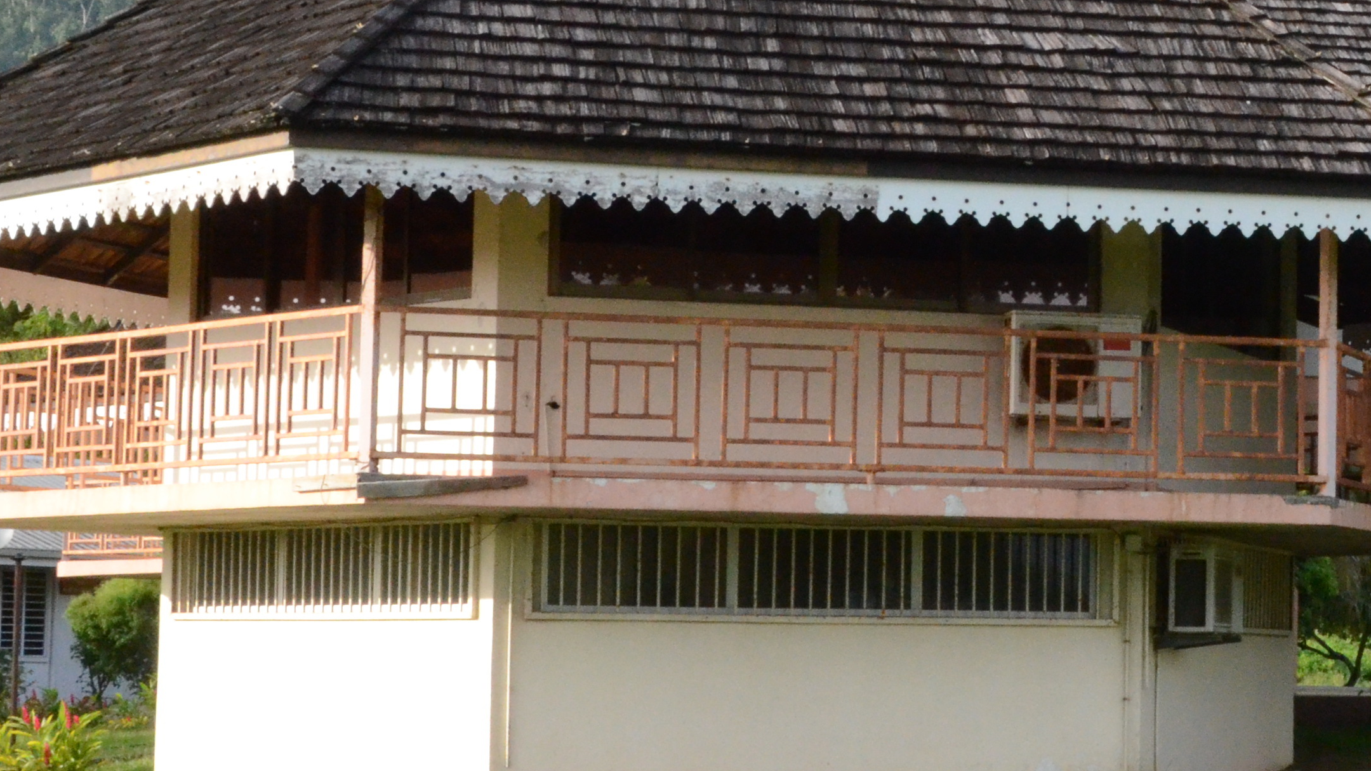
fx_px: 3381
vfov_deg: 13.0
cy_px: 353
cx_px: 1243
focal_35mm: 93
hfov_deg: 22.4
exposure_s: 1/400
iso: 3200
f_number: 22
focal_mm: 26
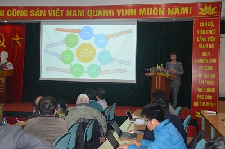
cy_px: 74
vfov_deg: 29.7
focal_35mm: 45
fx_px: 281
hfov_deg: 43.7
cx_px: 112
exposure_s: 1/60
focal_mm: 30
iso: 800
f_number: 4.2
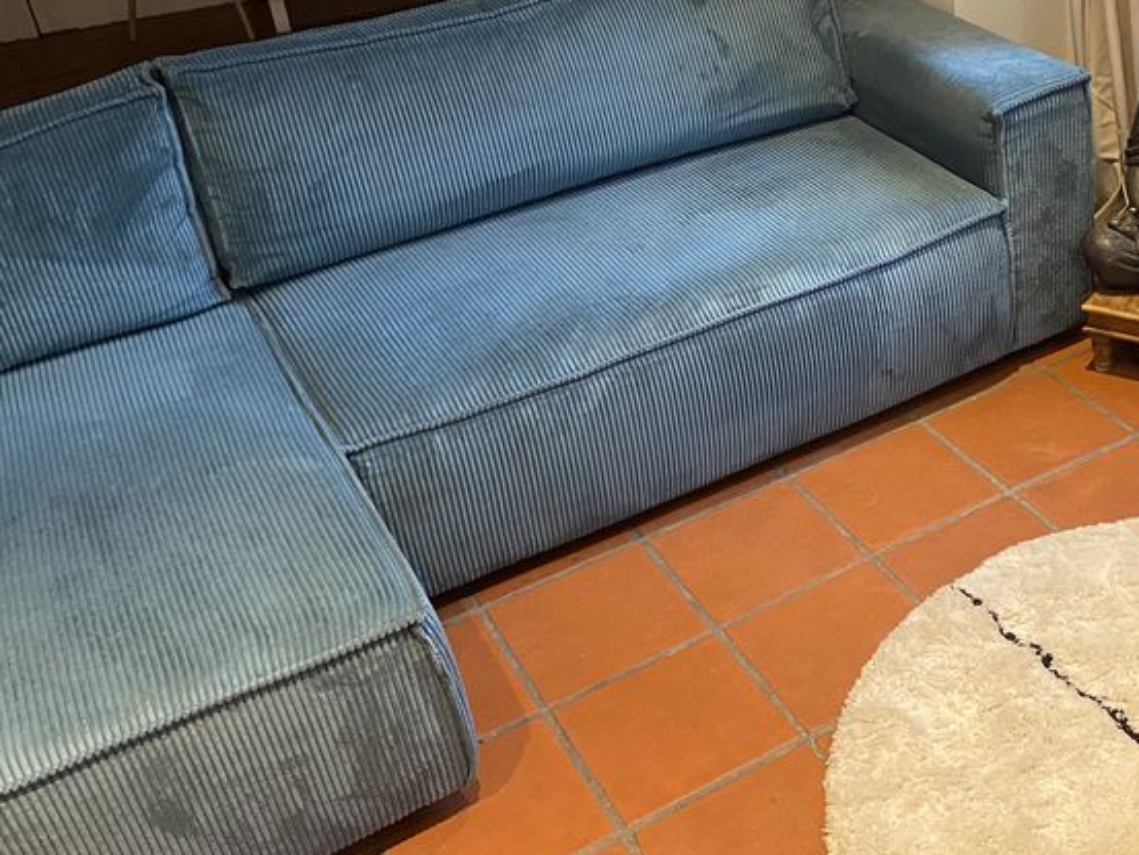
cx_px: 869
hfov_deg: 39.2
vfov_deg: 30.8
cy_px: 319
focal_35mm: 47
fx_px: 1547
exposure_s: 1/50
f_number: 1.8
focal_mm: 4.25
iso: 320
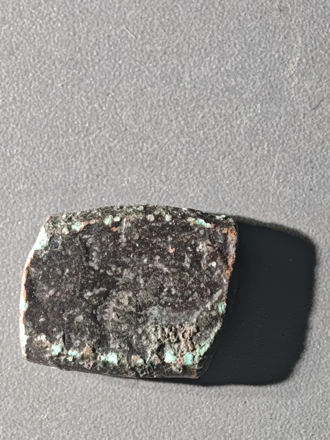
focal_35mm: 135
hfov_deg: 11.0
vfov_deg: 14.6
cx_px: 170
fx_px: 1716
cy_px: 229
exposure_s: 1/97.1
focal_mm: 9
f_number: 2
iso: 250
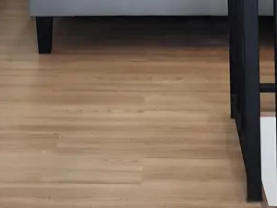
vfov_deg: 13.9
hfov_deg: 21.3
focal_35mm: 92
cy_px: -190
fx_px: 736
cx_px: 136
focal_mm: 6.4
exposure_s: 1/180
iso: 125
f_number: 1.8
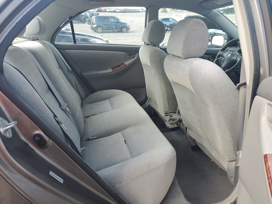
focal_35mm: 26
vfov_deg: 53.1
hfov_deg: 67.3
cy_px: 102
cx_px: 136
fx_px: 204
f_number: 1.5
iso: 50
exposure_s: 1/435
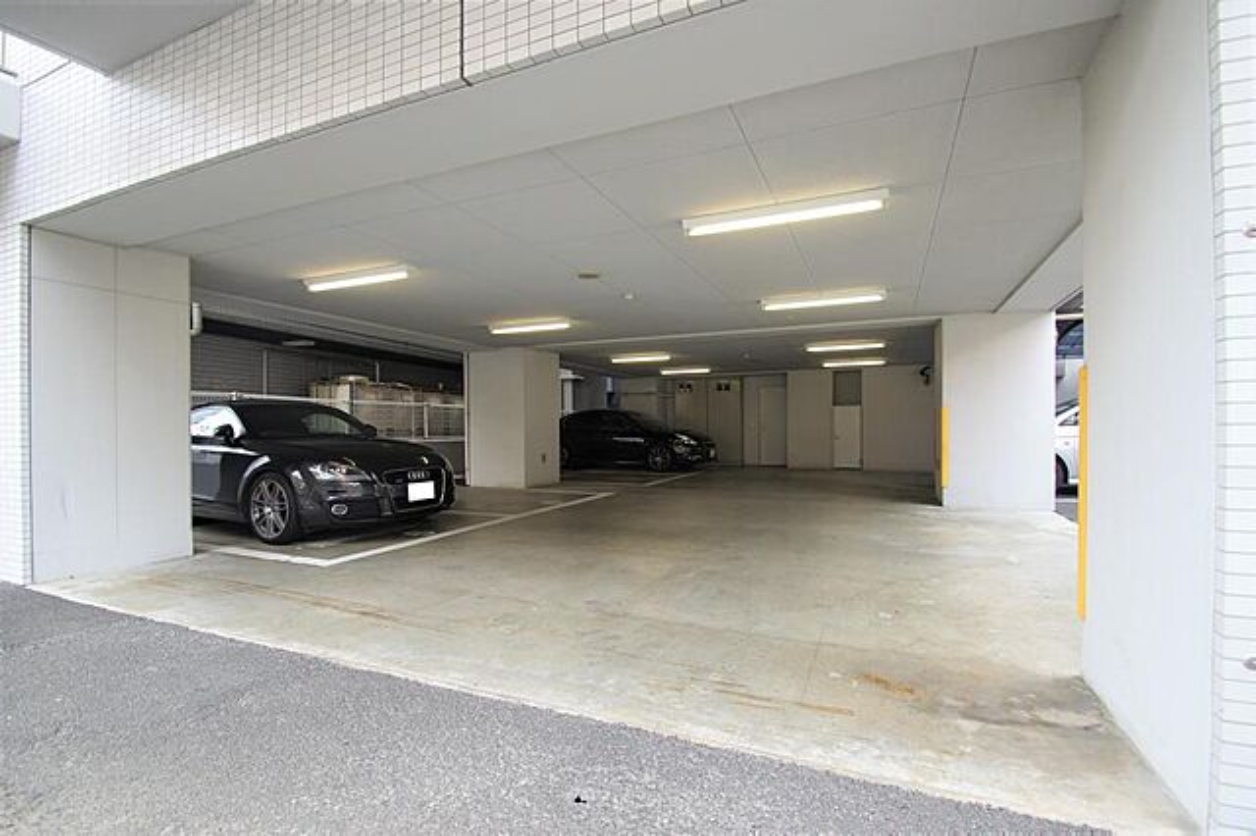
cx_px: 628
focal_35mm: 16
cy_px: 418
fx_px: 575
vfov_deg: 72.0
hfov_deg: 95.0
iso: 100
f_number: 4.5
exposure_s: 1/50
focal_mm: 11
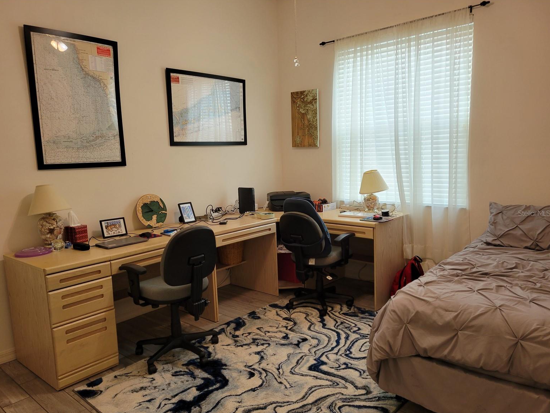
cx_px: 266
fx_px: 429
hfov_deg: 65.3
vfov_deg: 51.4
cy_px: 213
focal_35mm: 27
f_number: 1.8
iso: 160
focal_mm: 5.4
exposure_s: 1/119
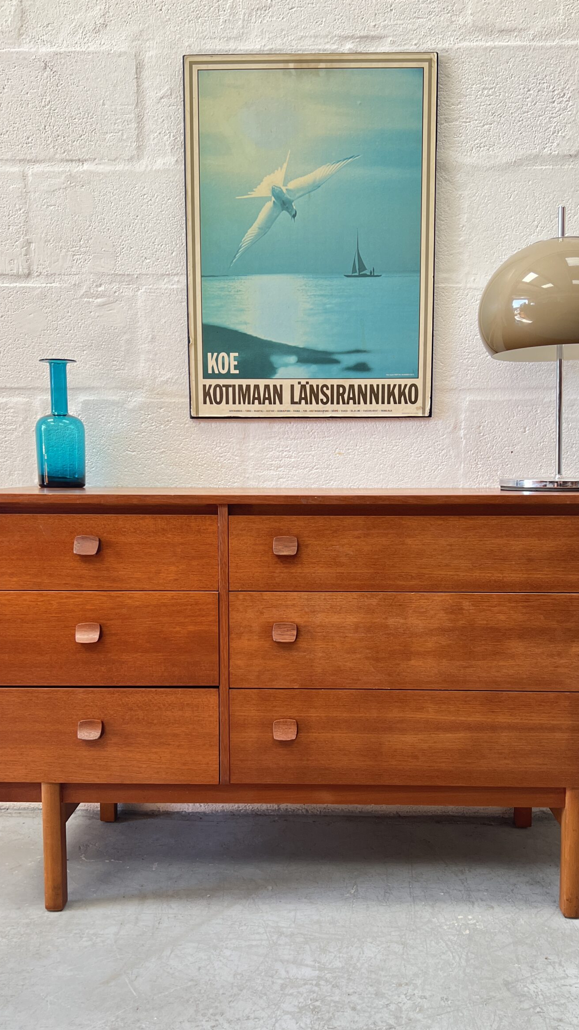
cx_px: 311
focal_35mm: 31
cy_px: 546
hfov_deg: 37.8
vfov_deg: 62.6
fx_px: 846
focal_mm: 5.7
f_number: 1.5
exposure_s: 1/121
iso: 125
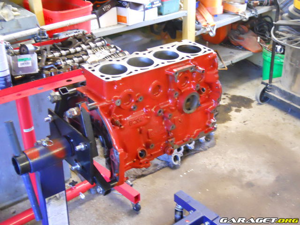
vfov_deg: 31.5
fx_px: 399
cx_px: 150
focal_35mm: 46
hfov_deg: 41.2
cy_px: 112
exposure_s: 1/20
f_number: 3.4
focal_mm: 8.3
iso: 800
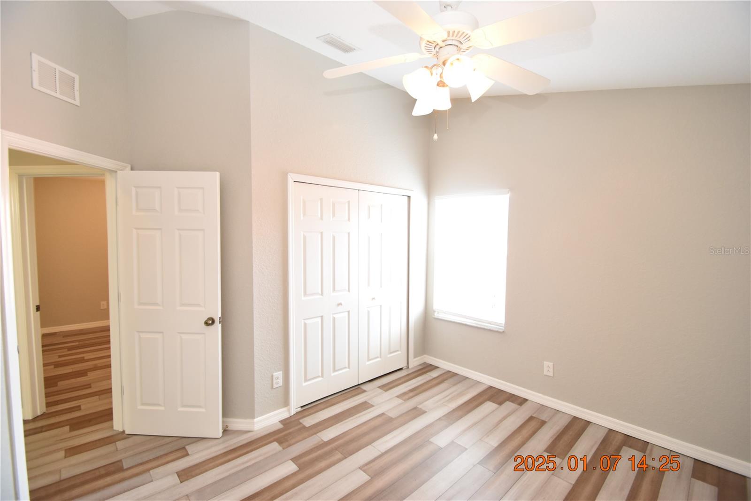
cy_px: 250
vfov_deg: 77.3
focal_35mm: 15
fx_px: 313
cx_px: 376
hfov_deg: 100.4
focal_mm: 10
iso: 1000
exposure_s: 1/60
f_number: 3.5
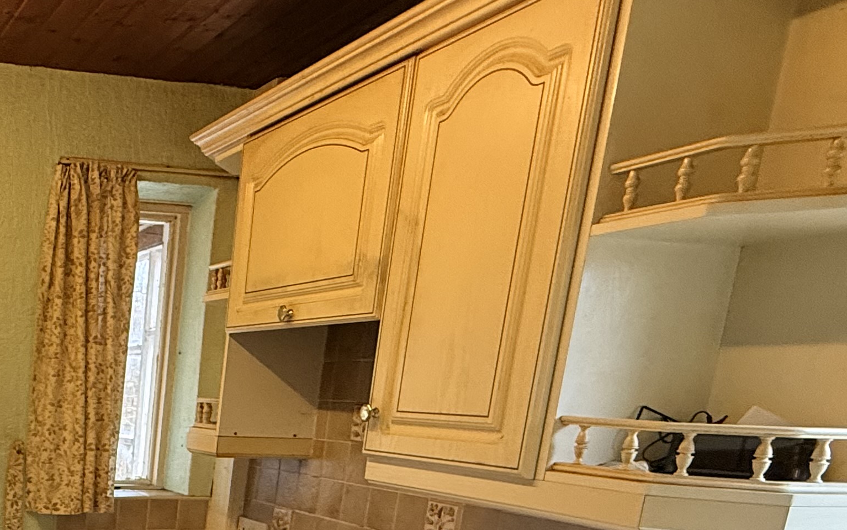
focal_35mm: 39
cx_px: -63
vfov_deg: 29.6
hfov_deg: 41.3
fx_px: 900
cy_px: 579
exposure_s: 1/50
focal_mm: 2.22
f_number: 2.2
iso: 250
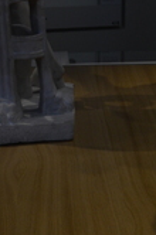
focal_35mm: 132
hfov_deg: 9.7
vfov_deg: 14.9
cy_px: -68
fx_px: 862
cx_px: 295
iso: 500
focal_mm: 22
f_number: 5
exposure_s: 1/100
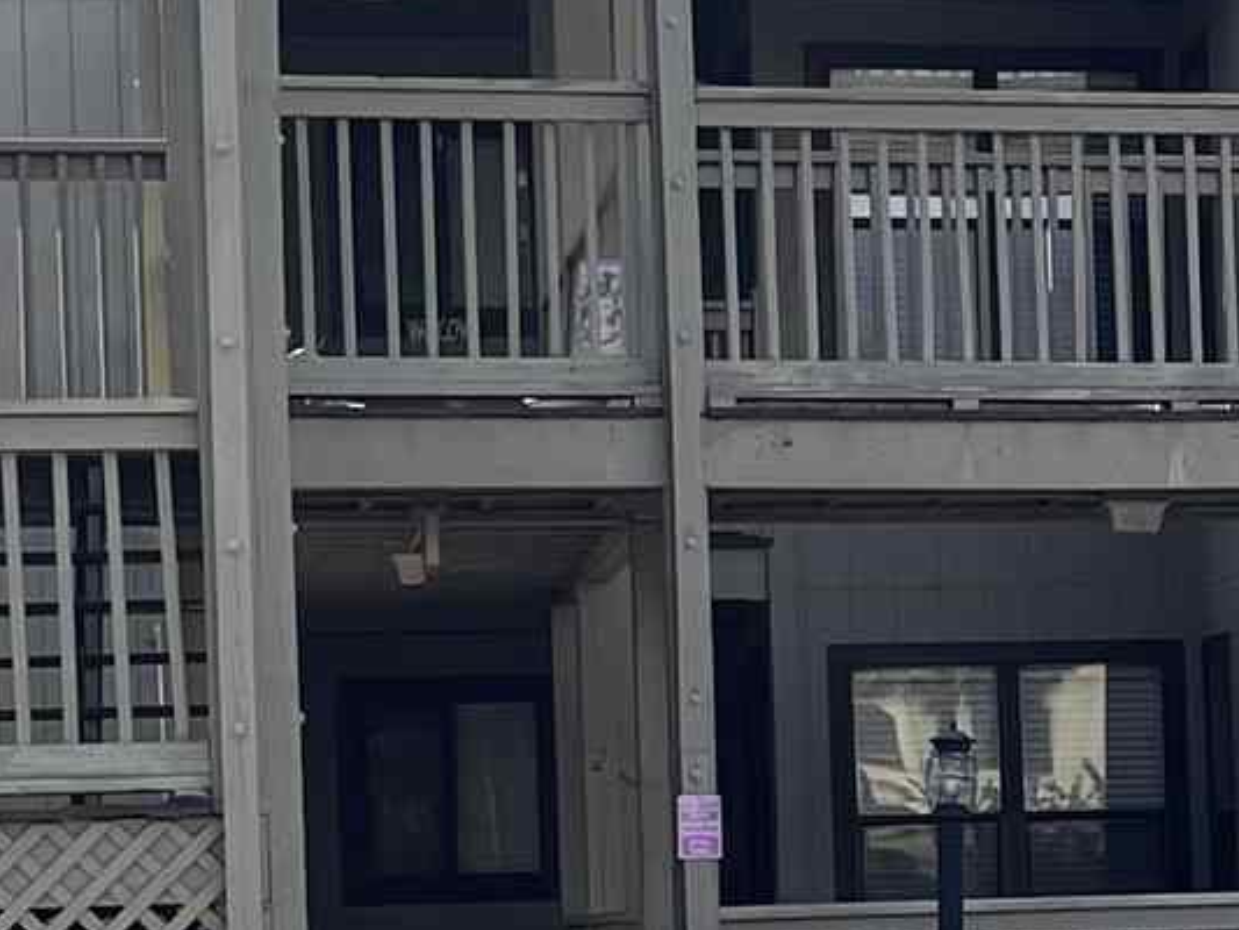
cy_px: 832
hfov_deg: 13.1
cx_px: 1704
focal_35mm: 144
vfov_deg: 10.3
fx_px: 5155
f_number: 1.6
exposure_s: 1/1475
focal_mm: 5.1
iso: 32
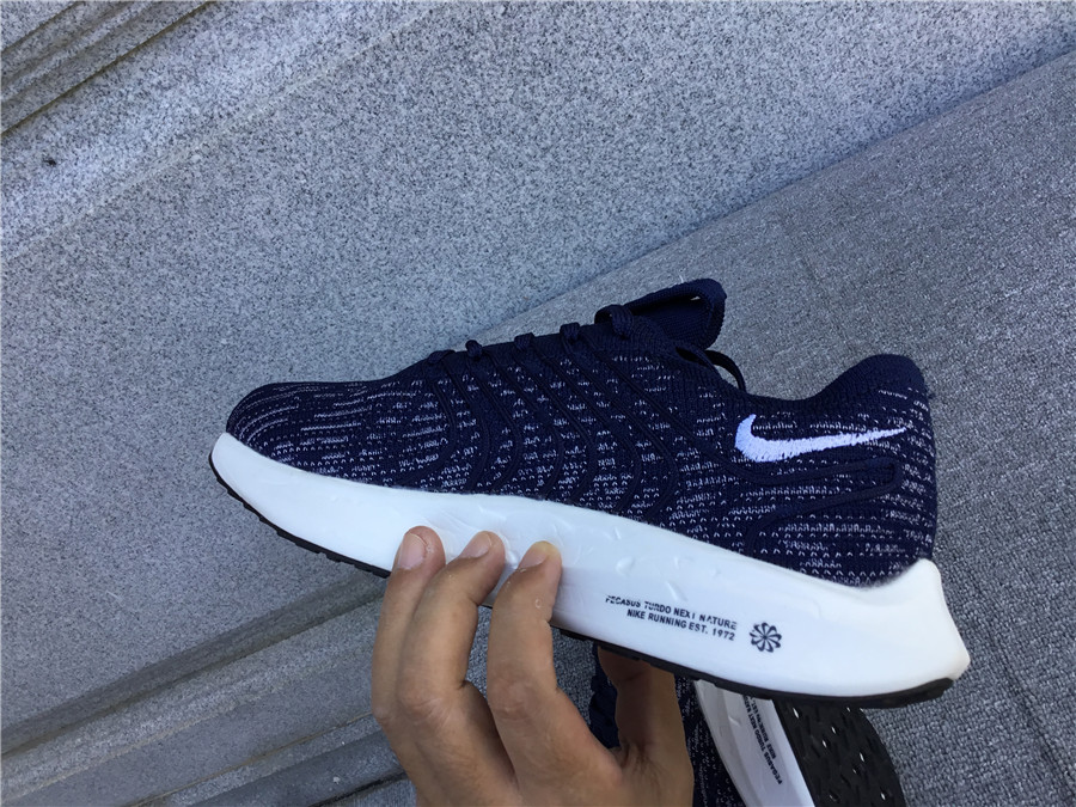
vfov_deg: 45.4
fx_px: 964
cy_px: 404
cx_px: 538
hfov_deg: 58.4
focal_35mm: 31
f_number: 2.4
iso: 25
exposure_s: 1/170
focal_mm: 3.3
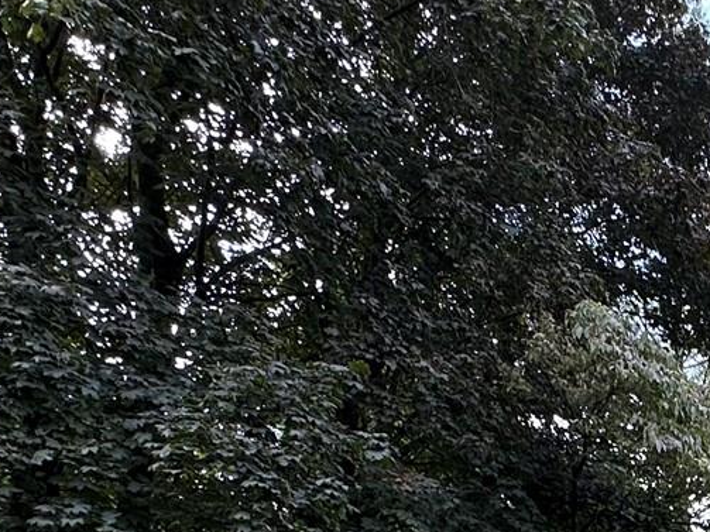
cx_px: 905
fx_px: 1169
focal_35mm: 57
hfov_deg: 28.3
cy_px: 835
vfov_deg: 21.0
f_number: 2.2
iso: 40
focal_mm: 2.22
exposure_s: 1/179
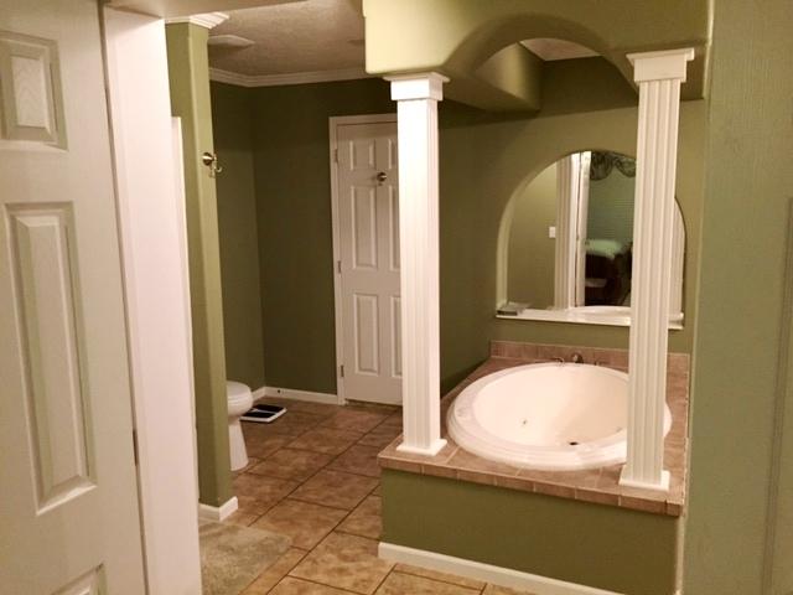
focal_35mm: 29
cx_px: 396
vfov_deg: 48.2
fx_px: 664
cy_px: 298
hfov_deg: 61.7
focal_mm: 4.15
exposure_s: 1/30
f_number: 2.2
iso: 200
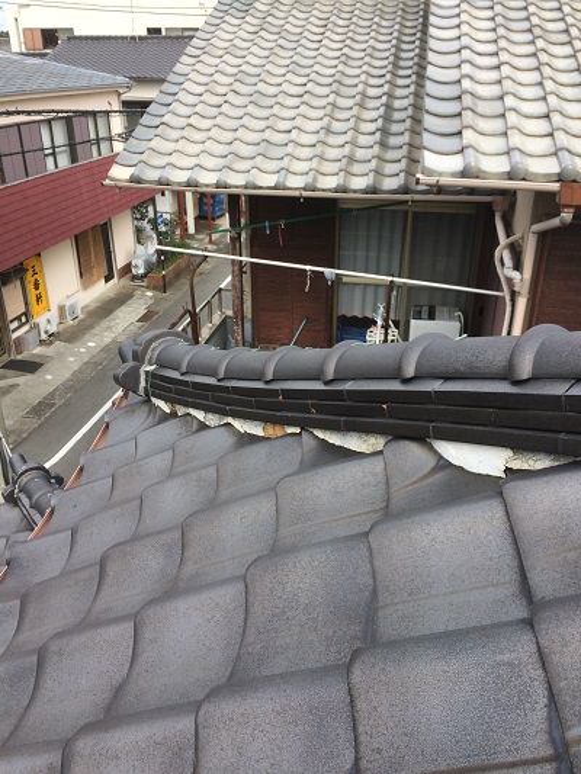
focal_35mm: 29
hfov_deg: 48.2
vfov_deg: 61.6
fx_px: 649
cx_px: 290
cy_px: 387
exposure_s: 1/838
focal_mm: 4.15
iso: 32
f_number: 2.2
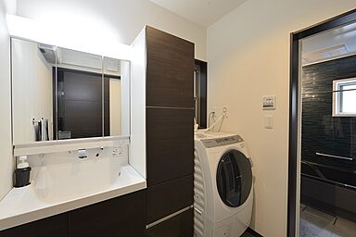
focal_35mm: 14
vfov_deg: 81.2
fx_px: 138
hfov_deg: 104.3
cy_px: 118
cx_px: 178
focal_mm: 14
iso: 400
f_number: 11
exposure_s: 1/2.5
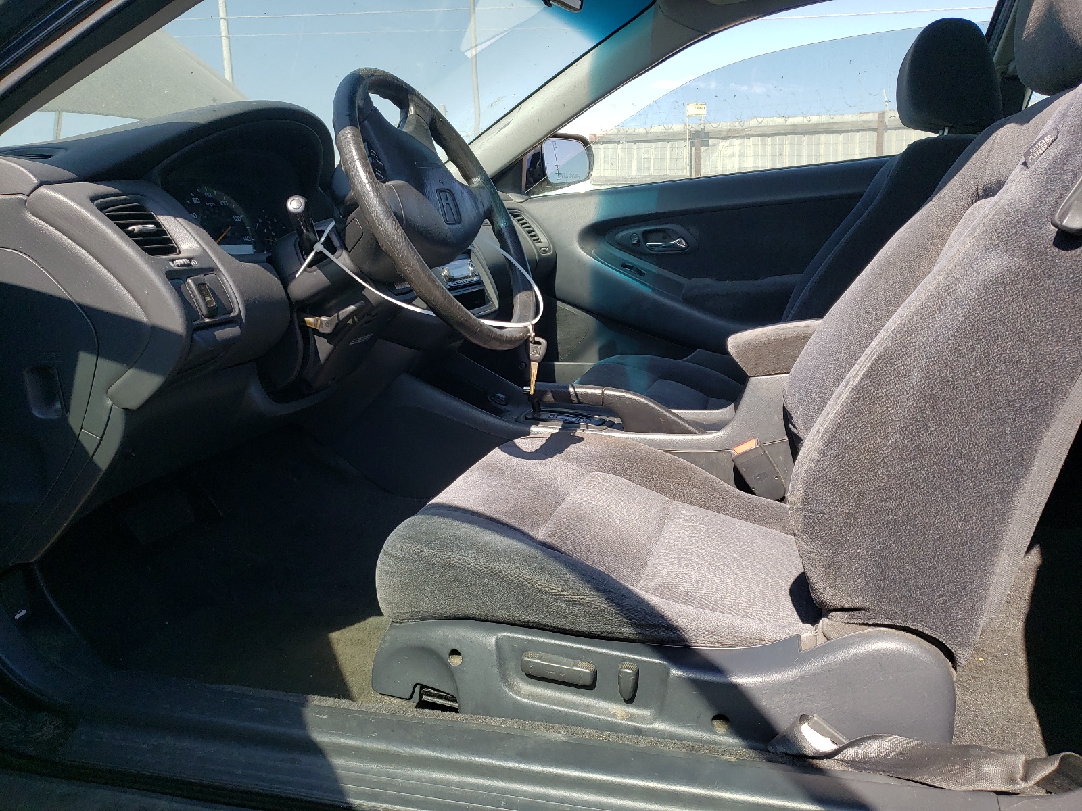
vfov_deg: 53.1
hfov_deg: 67.3
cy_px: 406
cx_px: 541
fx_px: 813
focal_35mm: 26
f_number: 1.5
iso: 50
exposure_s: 1/1111
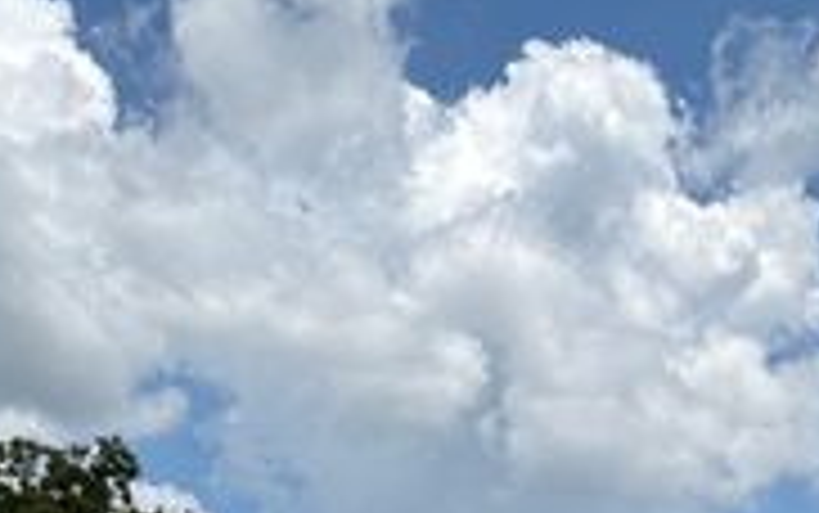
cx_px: 454
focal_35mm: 70
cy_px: 799
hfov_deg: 29.3
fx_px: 1563
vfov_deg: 16.7
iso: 80
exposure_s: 1/6711
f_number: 1.78
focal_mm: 6.76
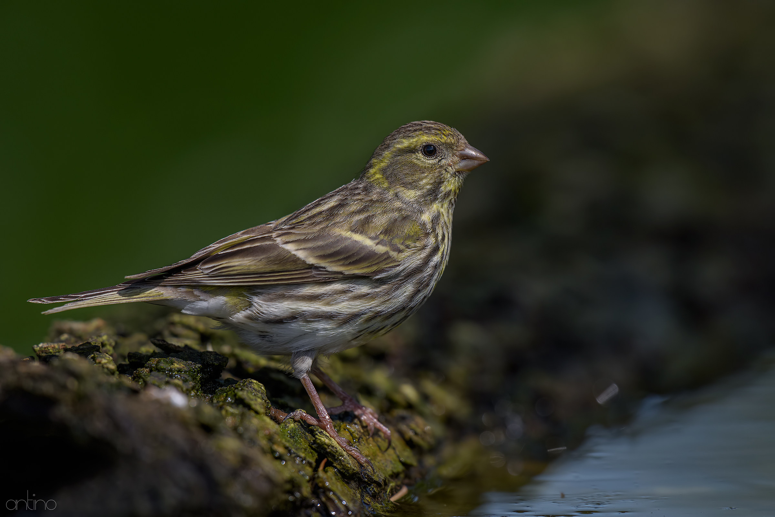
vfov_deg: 2.0
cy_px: 258
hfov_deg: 2.9
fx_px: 15068
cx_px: 388
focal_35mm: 700
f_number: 7.1
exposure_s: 1/1000
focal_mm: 700
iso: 280
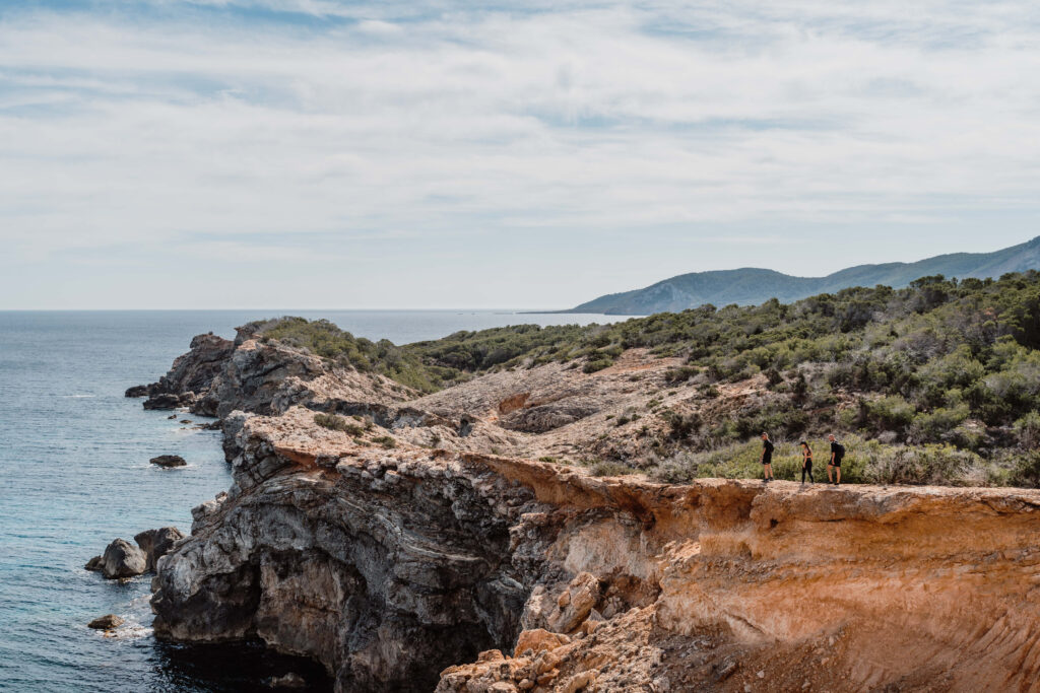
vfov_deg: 34.2
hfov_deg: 49.5
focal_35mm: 39
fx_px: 1127
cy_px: 346
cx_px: 520
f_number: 3.5
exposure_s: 1/4000
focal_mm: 39
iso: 160
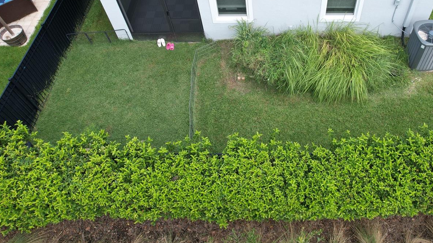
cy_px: 61
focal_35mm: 31
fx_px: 356
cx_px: 275
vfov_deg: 36.9
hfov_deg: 61.6
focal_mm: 8.38
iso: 110
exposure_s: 1/500
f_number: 2.8
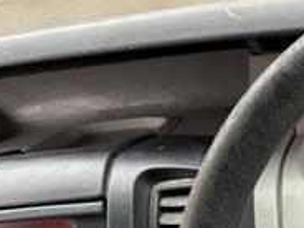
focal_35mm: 68
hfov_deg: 25.7
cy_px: 198
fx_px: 597
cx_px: 360
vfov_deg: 21.2
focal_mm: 2.22
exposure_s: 1/93
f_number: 2.2
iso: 200
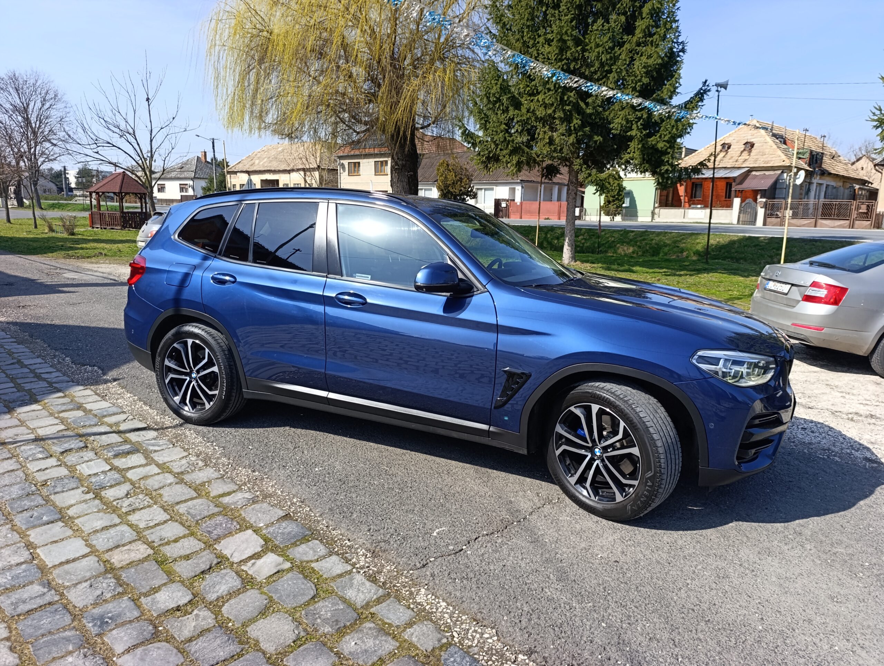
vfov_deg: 59.0
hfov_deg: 73.8
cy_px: 333
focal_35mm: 23
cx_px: 442
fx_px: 588
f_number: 1.6
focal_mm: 6.14
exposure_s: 1/510
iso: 50
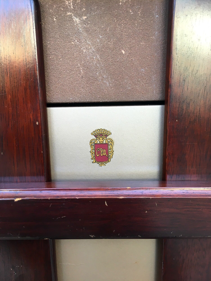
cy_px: 140
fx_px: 236
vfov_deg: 61.7
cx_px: 106
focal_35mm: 29
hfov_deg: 48.2
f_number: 2.2
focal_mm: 4.15
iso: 25
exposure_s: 1/33
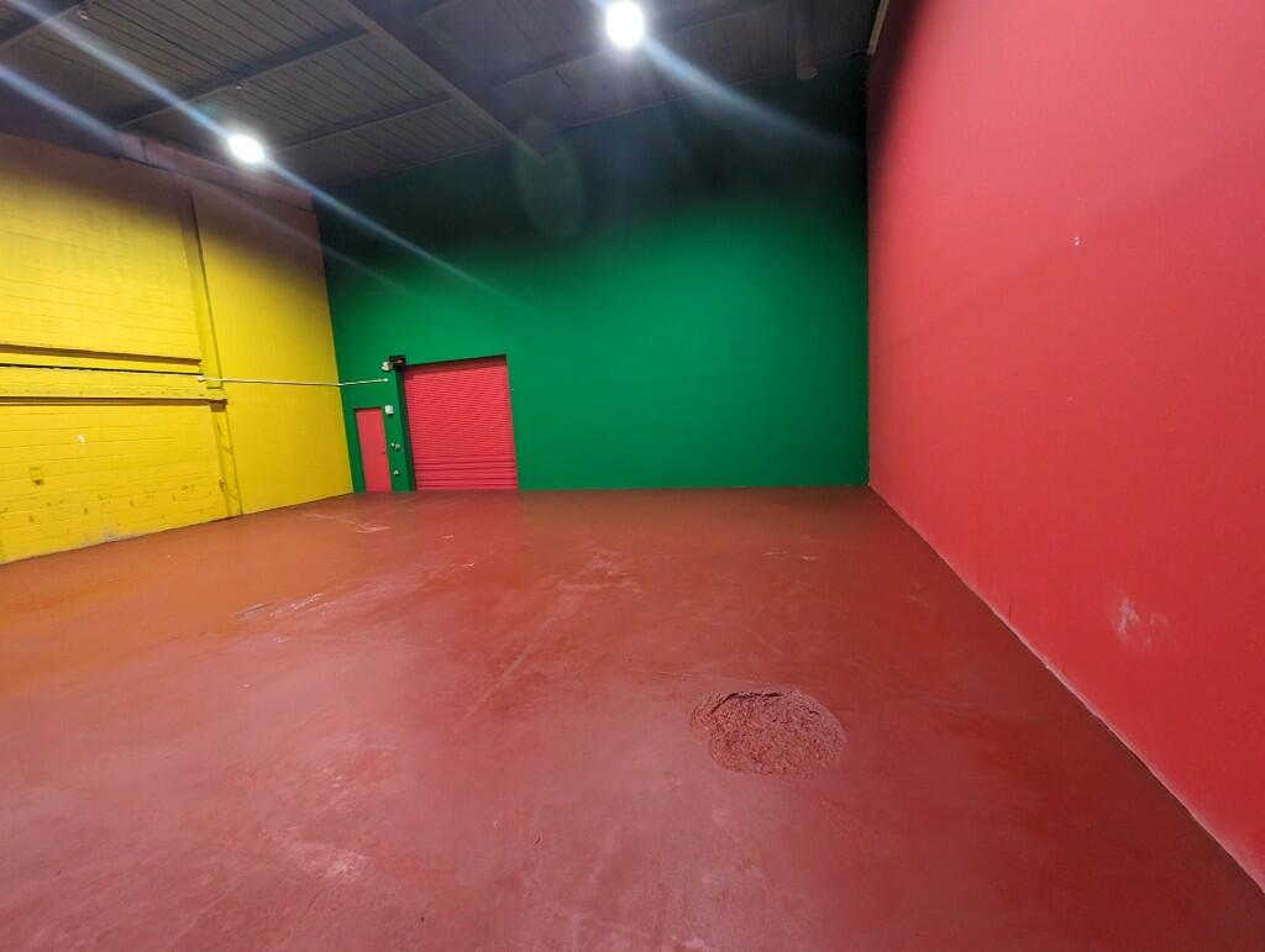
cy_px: 476
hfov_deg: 106.1
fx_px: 476
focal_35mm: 13
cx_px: 632
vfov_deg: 90.1
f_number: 2.2
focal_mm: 1.95
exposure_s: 1/100
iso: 392
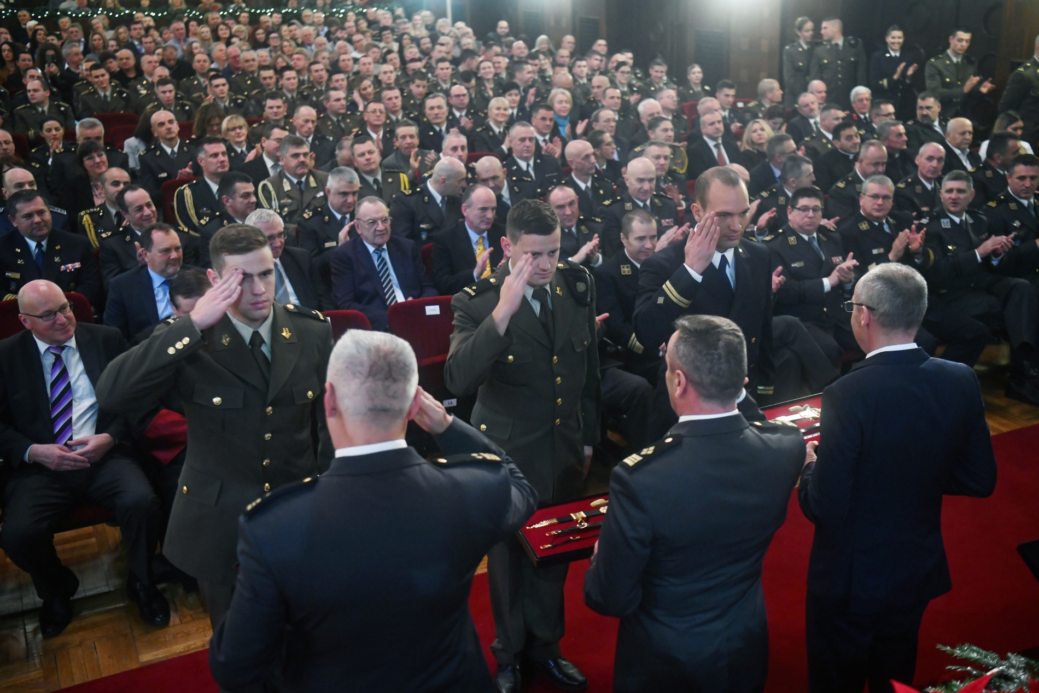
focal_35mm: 40
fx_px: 1154
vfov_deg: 33.4
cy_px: 337
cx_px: 536
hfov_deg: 48.4
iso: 2000
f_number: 2.8
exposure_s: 1/125
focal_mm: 38
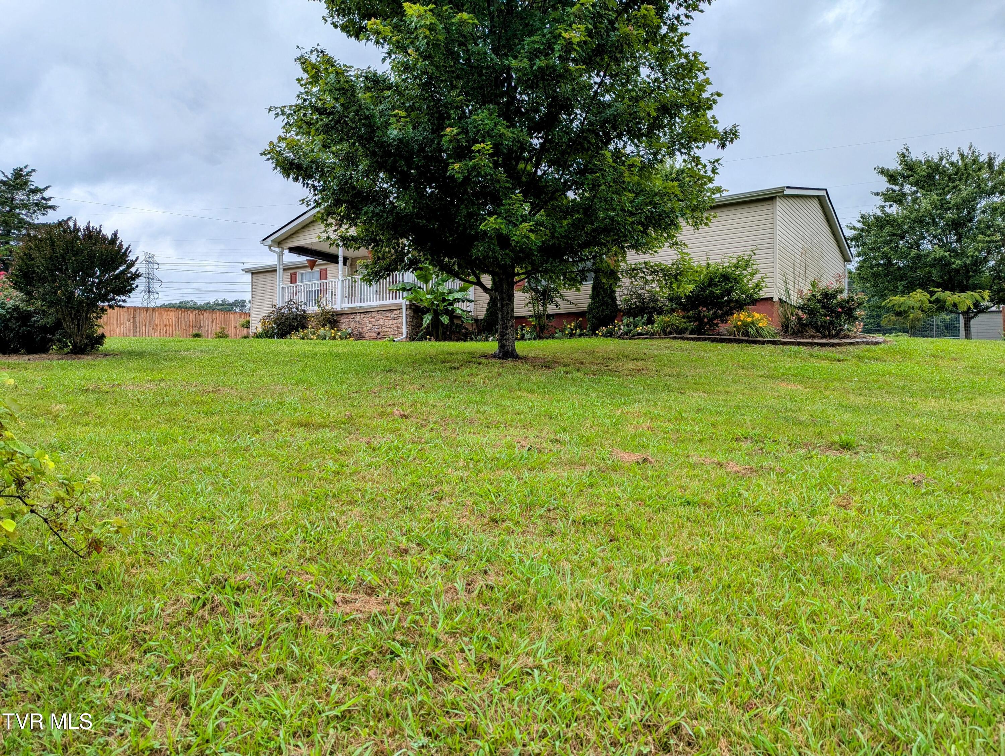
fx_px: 698
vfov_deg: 56.9
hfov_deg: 71.5
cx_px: 502
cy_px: 378
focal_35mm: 24
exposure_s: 1/864
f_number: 1.85
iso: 48
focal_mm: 6.81
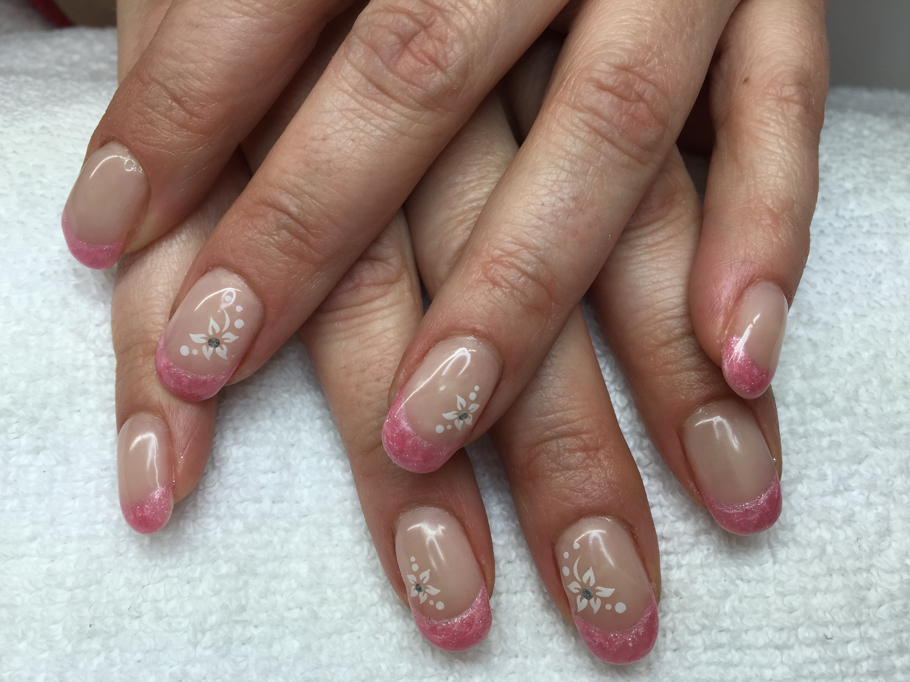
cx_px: 455
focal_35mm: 29
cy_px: 341
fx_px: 762
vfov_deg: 48.2
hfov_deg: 61.7
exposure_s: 1/190
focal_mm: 4.15
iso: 32
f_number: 2.2
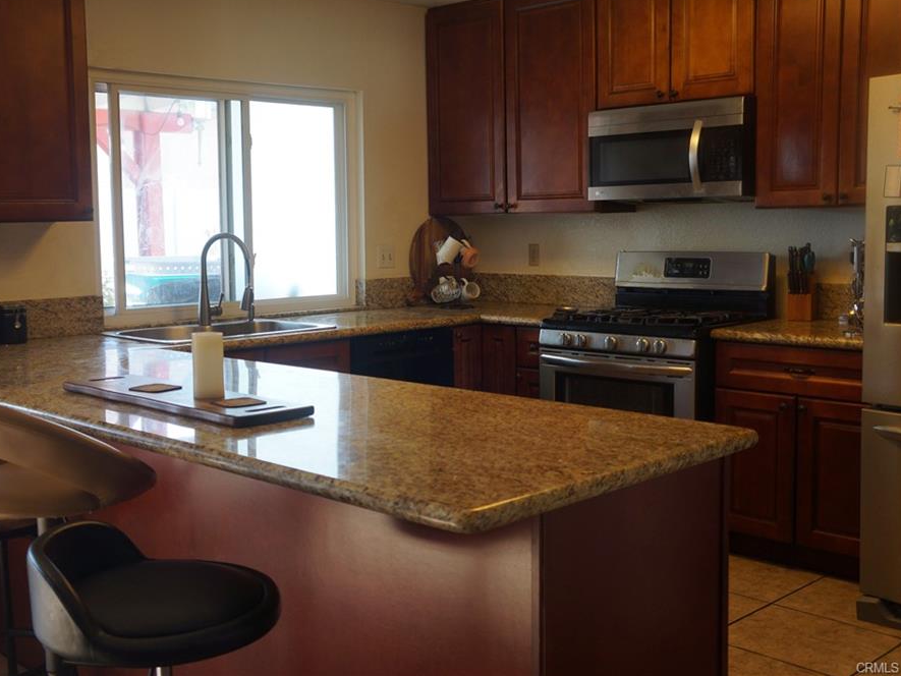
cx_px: 384
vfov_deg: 36.0
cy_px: 331
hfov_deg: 46.6
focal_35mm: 40
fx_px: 1041
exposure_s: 1/60
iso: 250
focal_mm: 24
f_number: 4
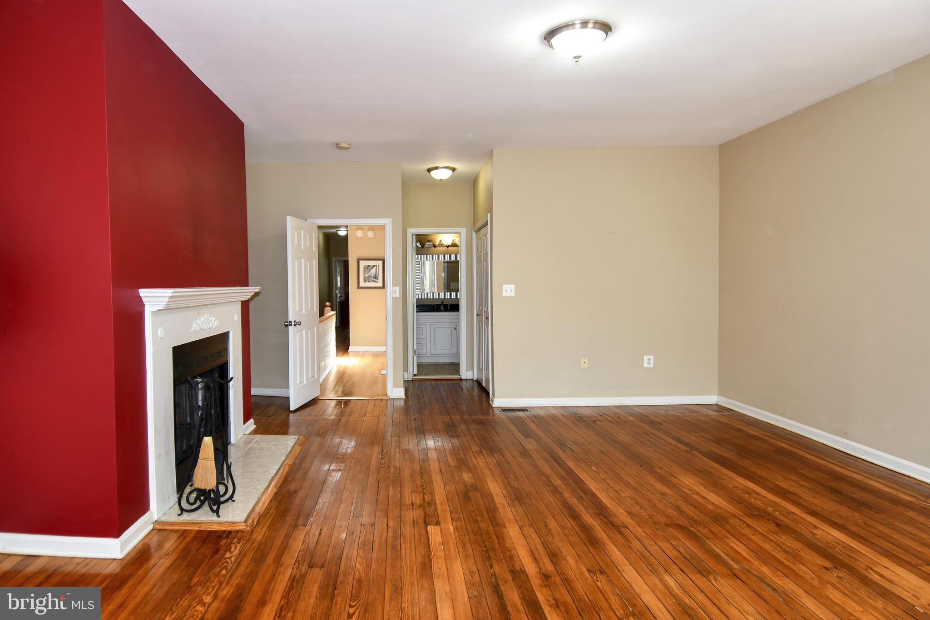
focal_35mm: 18
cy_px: 310
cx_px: 465
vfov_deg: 67.4
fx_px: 465
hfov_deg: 90.0
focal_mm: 12
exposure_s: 1/60
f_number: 4
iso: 360
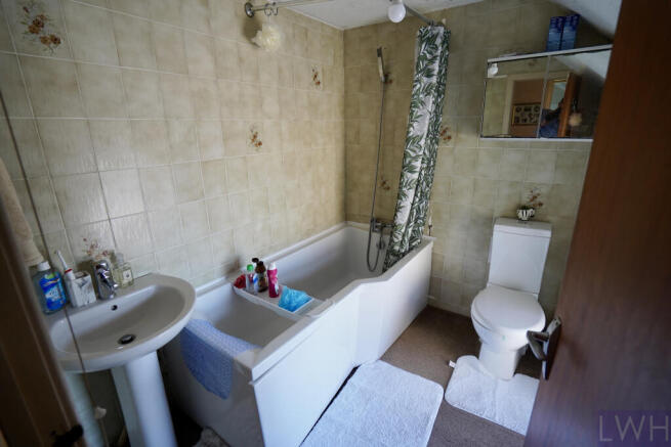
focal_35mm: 16
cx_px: 336
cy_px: 224
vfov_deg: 73.8
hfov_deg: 96.7
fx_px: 298
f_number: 4
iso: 1250
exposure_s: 1/160
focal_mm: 16
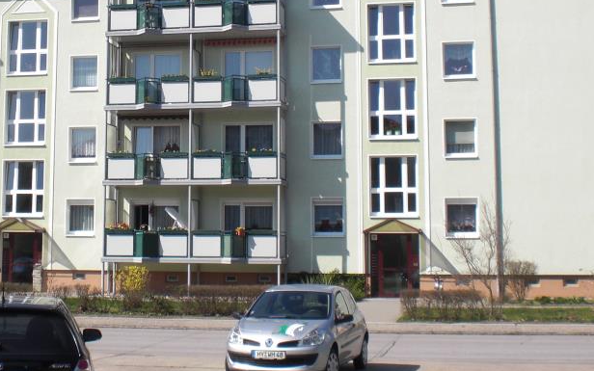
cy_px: 96
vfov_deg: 19.3
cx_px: 179
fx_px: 1085
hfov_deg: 30.3
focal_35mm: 67
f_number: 5.6
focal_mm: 6.3
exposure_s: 1/320
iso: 64
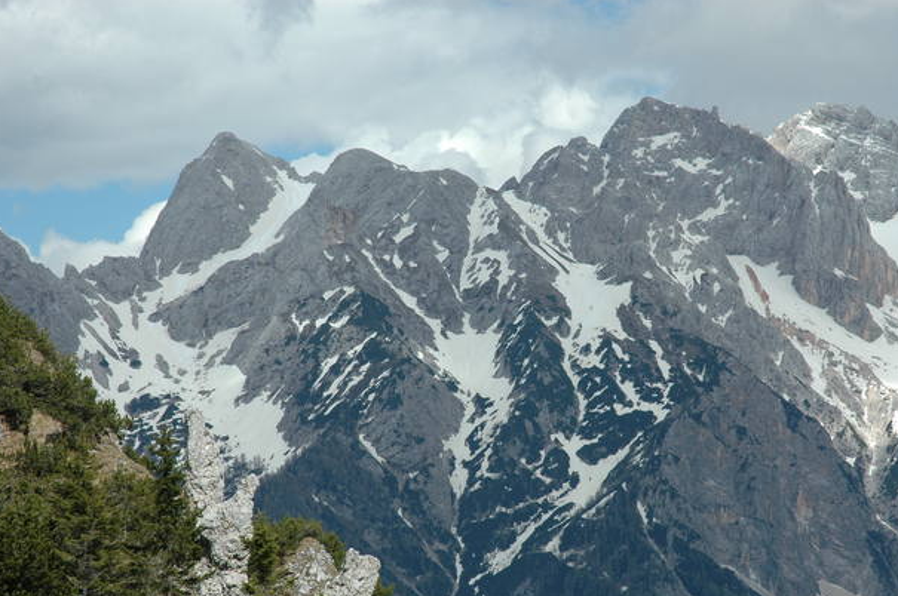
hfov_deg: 16.4
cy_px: 351
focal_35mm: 125
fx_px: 3115
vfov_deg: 10.9
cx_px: 500
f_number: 10
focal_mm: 70
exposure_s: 1/400
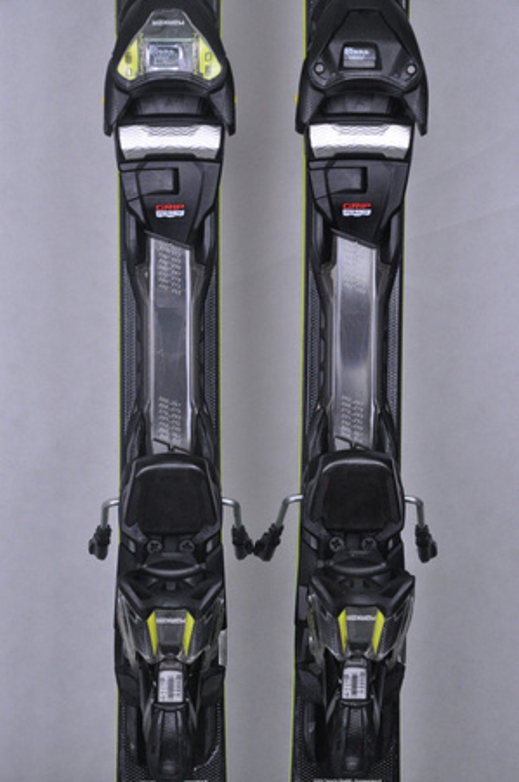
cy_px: 391
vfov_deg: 17.1
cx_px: 260
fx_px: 2601
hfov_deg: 11.4
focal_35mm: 120
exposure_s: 1/125
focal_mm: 80
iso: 3200
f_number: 8
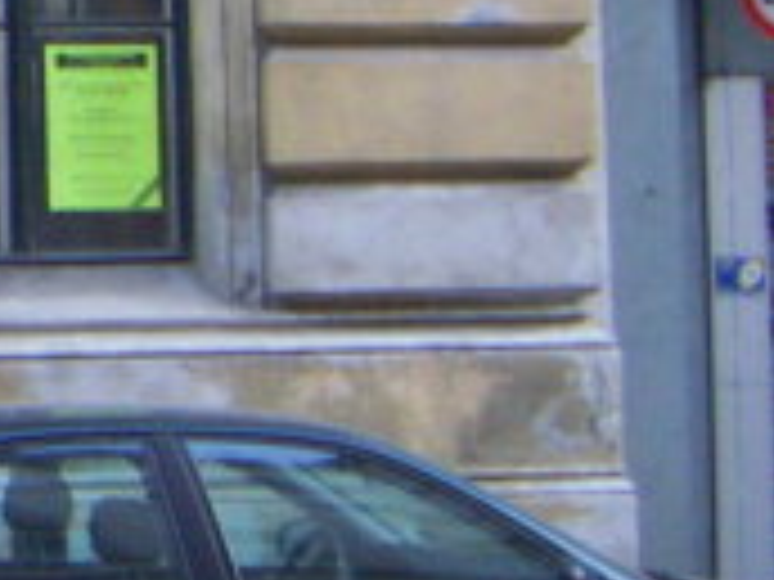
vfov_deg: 10.9
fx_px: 3019
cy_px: 34
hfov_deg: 13.1
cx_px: -666
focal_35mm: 135
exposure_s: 1/50
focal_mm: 4.7
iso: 160
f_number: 2.8
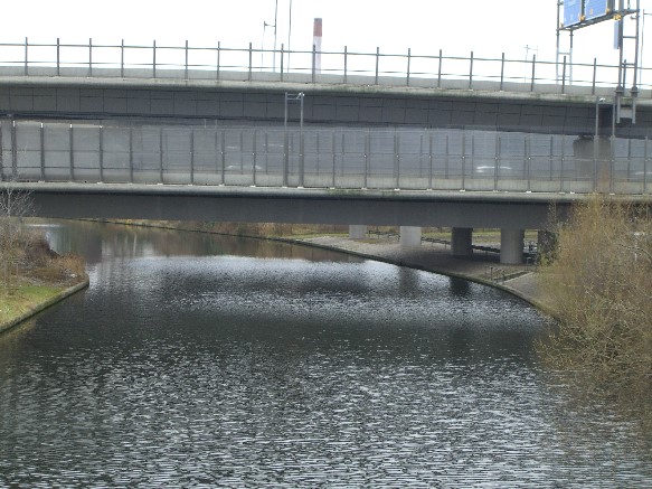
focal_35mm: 95
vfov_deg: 15.6
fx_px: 1789
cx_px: 326
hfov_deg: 20.7
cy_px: 244
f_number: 4.8
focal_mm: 19.7
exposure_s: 1/50
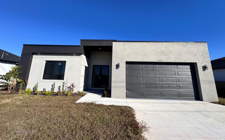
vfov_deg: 74.2
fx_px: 92
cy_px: 58
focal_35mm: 15
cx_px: 112
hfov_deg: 101.5
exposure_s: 1/2494
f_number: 2.2
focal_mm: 2.22
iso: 50
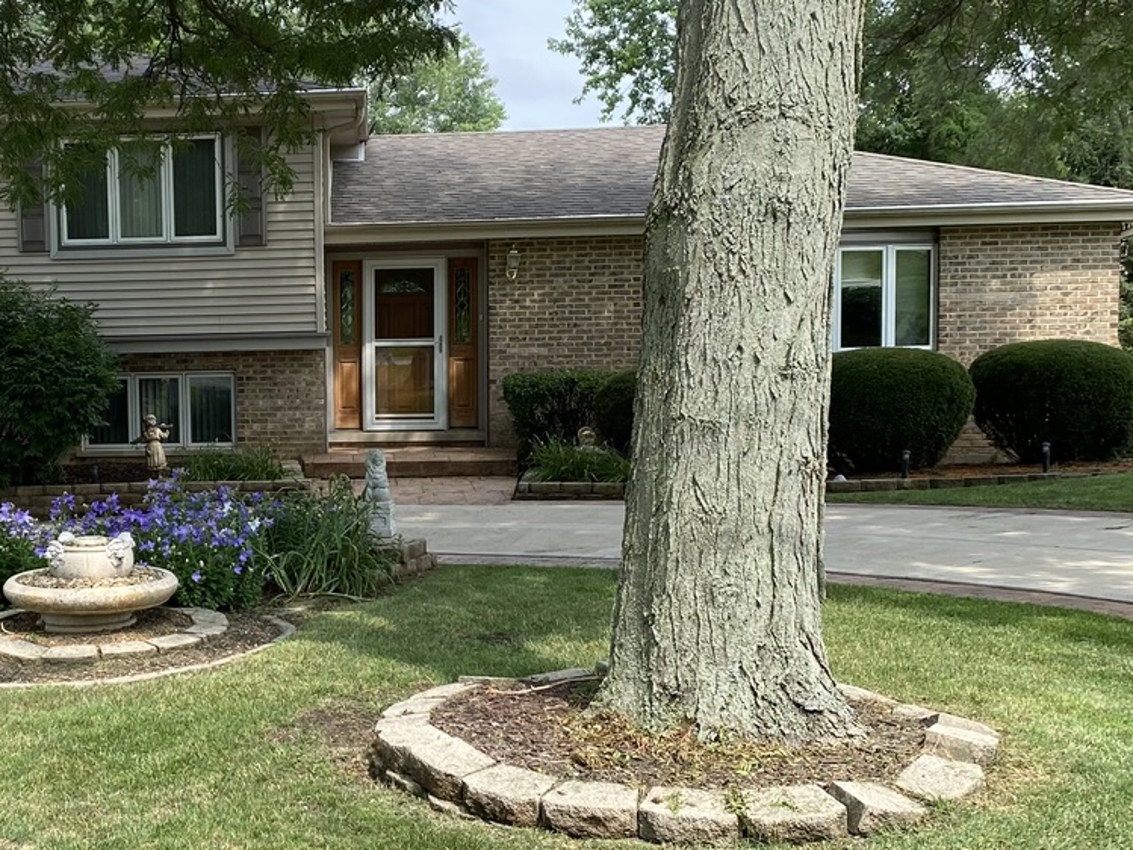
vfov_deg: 29.1
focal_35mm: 50
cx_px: 183
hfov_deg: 36.5
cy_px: 428
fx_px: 1637
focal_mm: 4.25
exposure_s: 1/858
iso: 32
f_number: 1.8
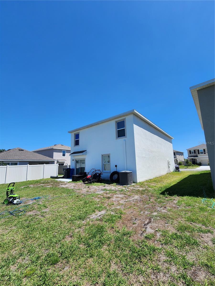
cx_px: 108
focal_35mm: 13
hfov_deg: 89.9
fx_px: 108
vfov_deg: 106.2
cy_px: 143
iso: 50
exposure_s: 1/1879
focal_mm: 2.2
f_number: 2.2
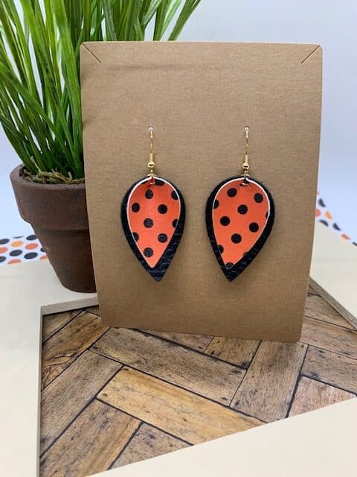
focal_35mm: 26
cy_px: 238
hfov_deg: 53.1
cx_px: 178
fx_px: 358
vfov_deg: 67.3
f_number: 1.8
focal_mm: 4.25
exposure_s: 1/120
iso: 50
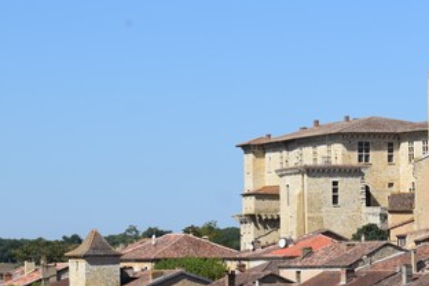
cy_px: 189
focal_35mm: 200
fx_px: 2383
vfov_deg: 6.9
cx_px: 373
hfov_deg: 10.2
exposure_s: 1/500
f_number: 11
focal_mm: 52
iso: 200
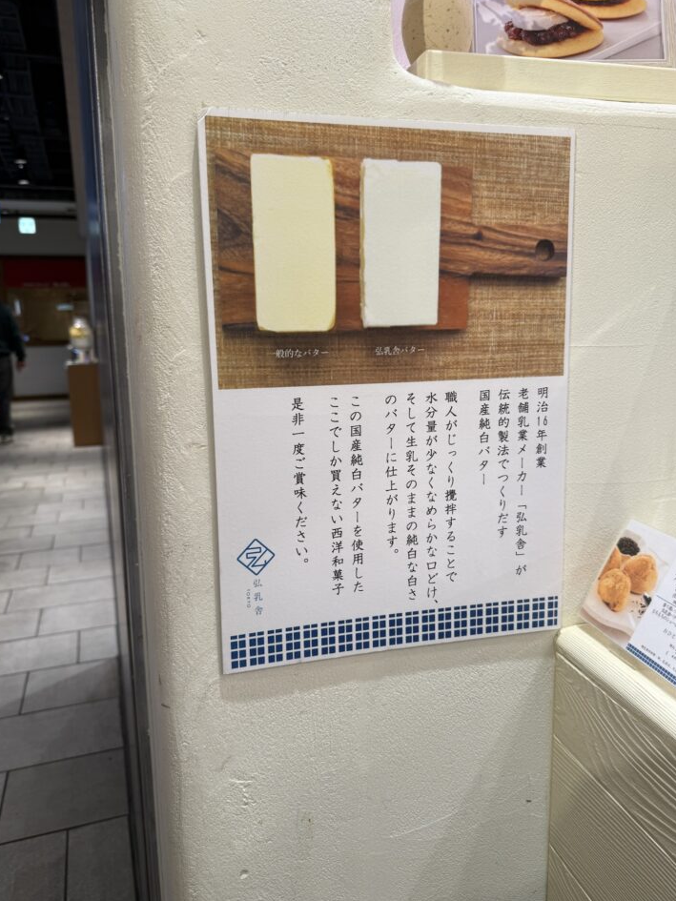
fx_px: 677
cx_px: 344
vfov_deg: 67.3
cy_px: 438
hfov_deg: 53.1
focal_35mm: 26
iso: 64
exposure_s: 1/100
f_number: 1.78
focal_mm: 6.76
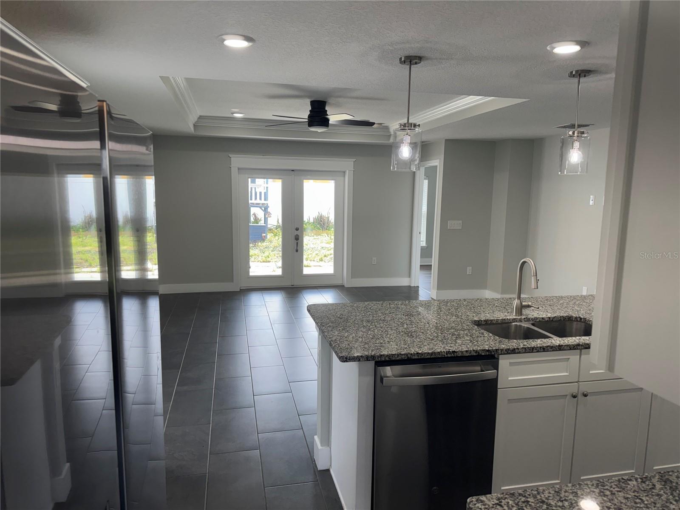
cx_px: 340
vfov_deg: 56.8
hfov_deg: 71.6
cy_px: 255
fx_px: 471
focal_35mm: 24
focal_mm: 6.76
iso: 80
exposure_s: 1/171
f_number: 1.78
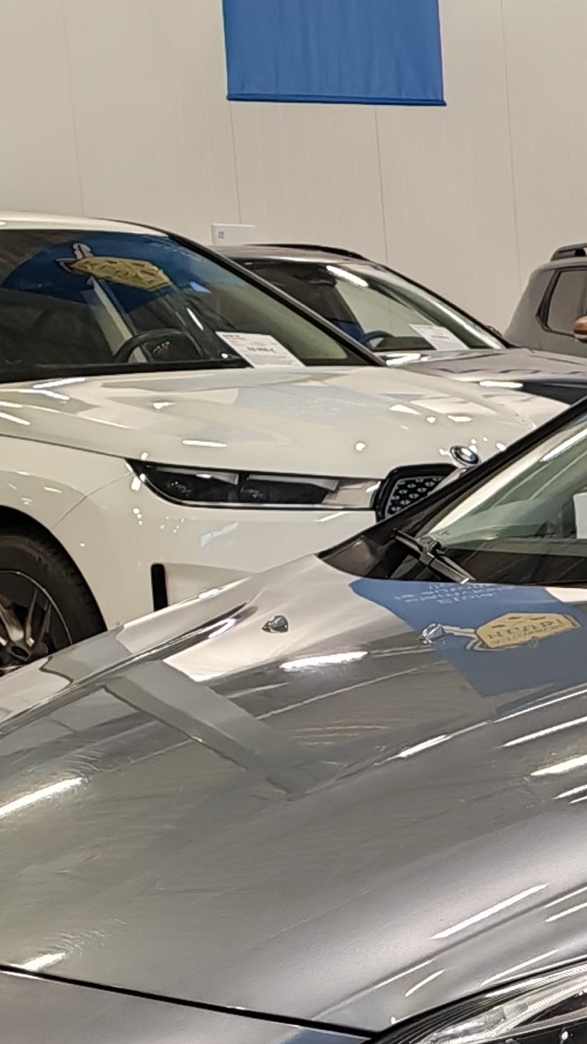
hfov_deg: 9.9
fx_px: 3293
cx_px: 904
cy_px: 939
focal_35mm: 119
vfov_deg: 17.7
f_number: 1.9
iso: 160
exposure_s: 1/100
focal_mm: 6.12
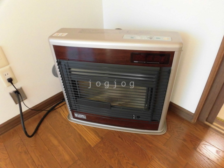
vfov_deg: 56.8
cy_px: 84
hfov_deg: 71.6
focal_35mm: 24
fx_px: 155
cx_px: 112
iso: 250
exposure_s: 1/50
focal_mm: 4.3
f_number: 3.1
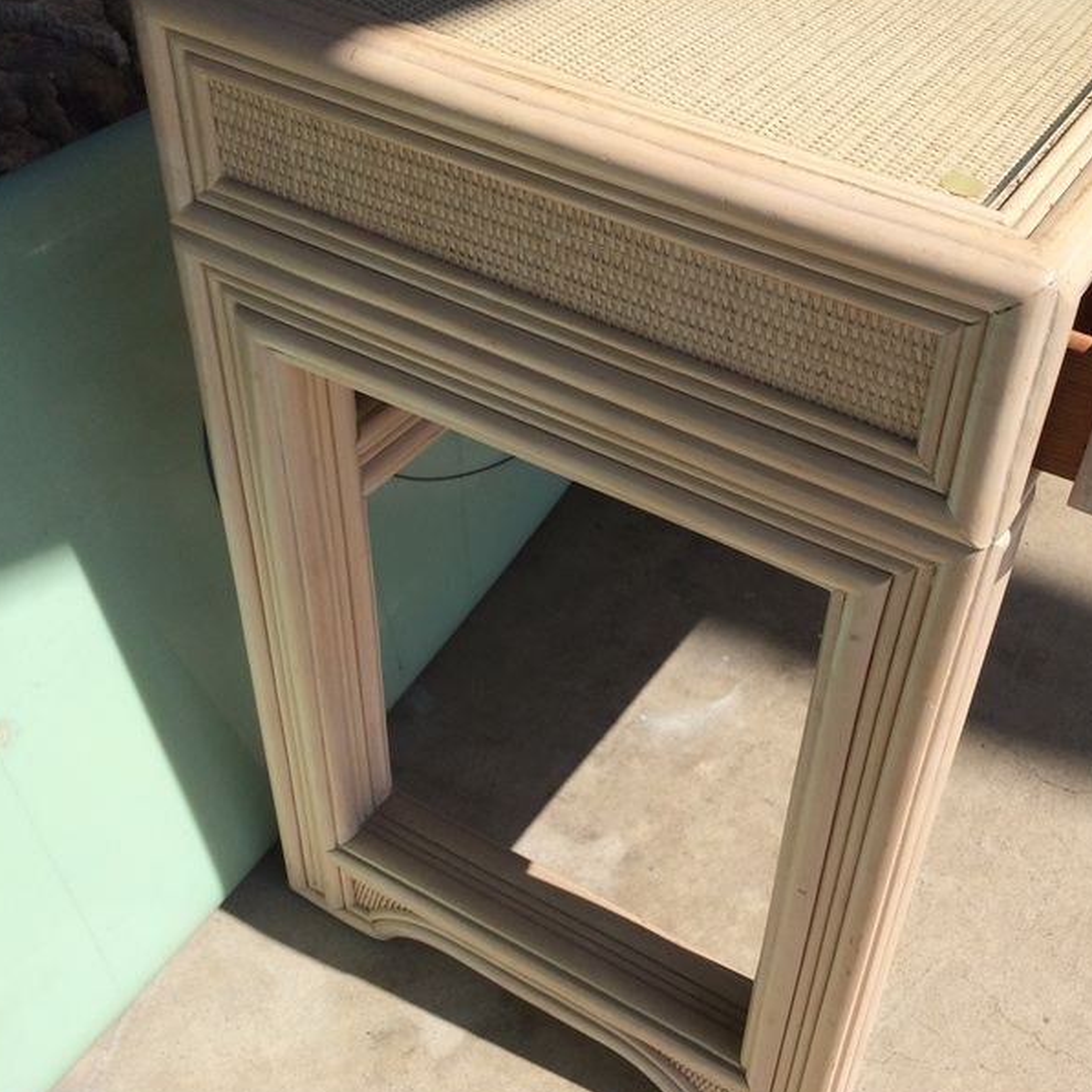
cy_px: 506
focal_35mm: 40
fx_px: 1428
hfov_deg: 41.4
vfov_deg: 41.8
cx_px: 710
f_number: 2.2
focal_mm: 4.12
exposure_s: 1/3425
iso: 40
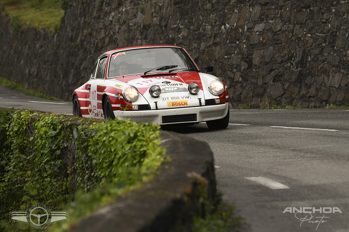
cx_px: 174
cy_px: 116
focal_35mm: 300
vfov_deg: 4.6
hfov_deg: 6.9
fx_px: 2908
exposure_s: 1/1000
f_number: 4
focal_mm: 200
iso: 320
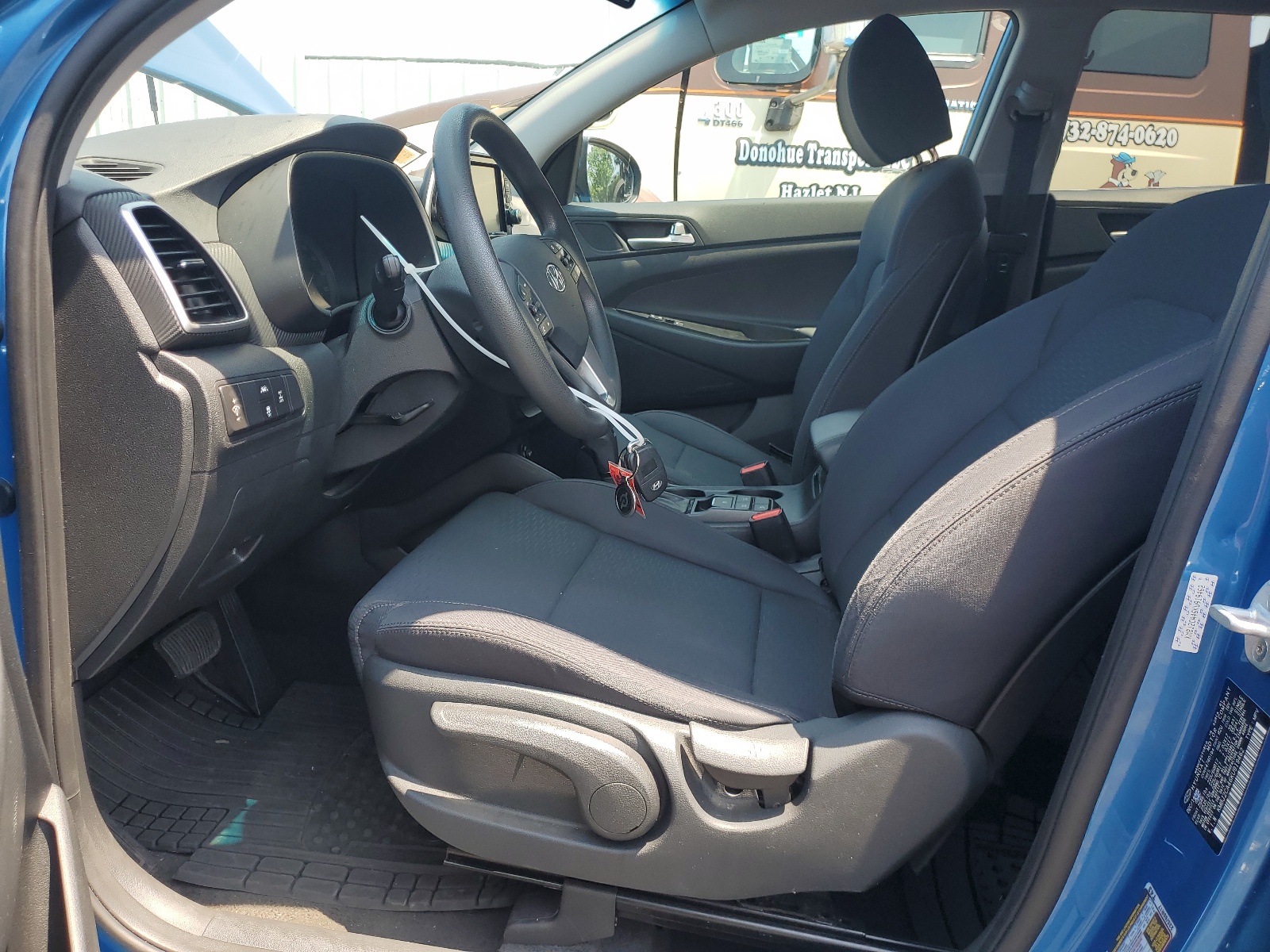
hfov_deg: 67.3
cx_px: 635
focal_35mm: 26
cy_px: 476
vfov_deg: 53.1
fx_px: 954
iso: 50
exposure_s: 1/417
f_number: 1.5
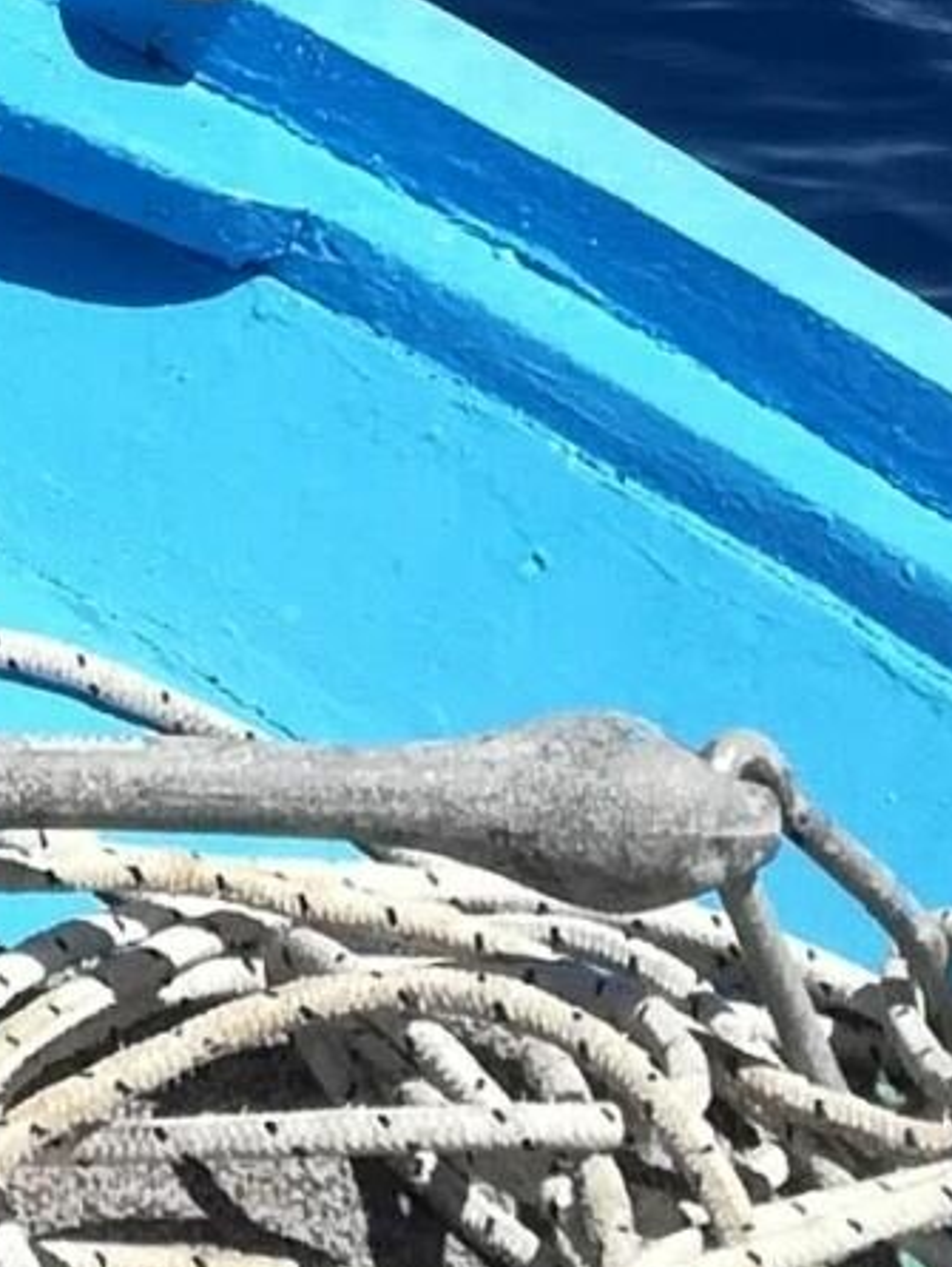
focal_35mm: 169
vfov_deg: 10.3
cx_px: -405
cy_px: -1616
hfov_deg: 8.6
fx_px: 6191
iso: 50
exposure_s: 1/986
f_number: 2.2
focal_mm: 3.83
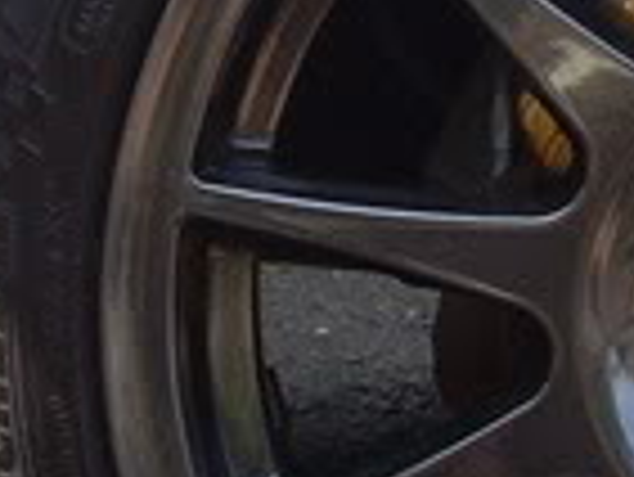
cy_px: -68
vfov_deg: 6.9
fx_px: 3941
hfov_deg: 9.1
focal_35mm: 215
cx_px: 656
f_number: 3
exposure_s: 1/250
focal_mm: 6.3
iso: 80
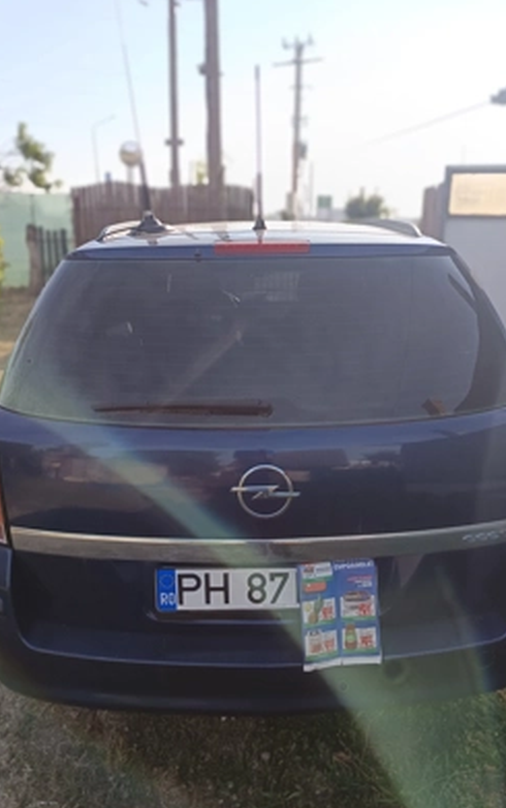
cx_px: 264
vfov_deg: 70.4
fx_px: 573
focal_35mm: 26
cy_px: 401
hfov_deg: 47.7
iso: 50
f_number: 1.7
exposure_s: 1/188
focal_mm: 5.31
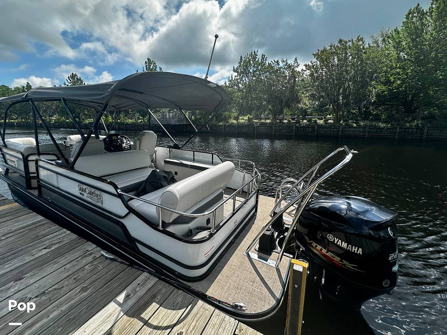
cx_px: 224
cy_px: 168
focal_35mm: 14
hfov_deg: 102.1
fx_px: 181
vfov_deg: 85.7
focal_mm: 2.22
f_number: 2.2
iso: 50
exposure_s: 1/1473
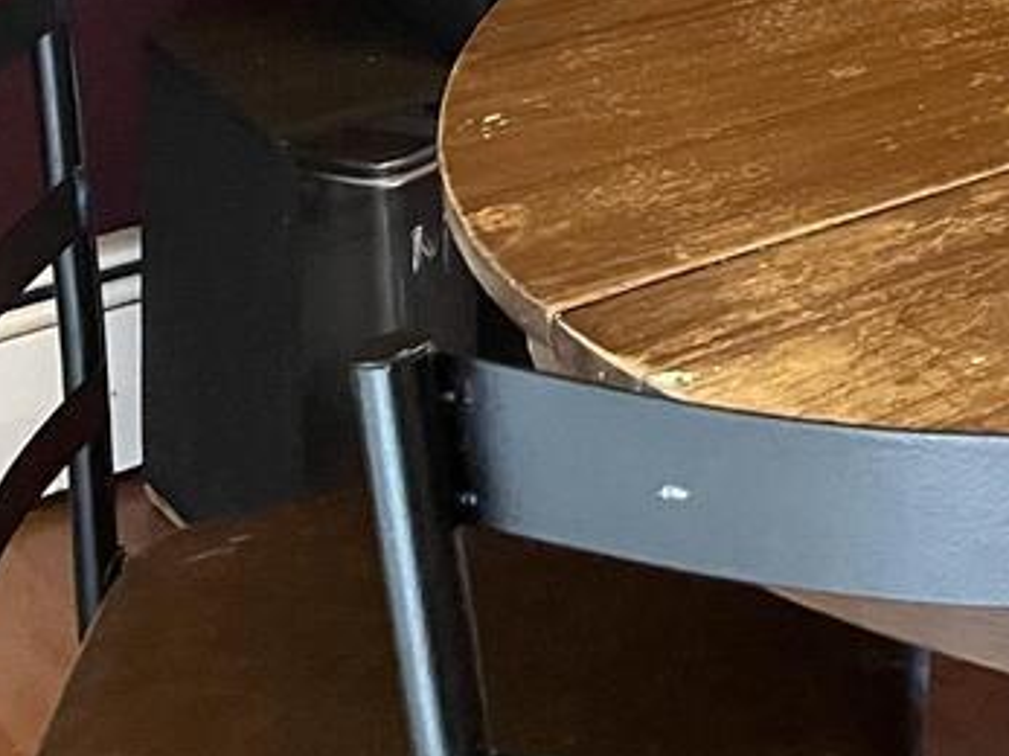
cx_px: 1919
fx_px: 3147
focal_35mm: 108
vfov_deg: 12.2
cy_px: -733
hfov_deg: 15.2
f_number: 1.6
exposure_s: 1/60
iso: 500
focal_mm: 4.2
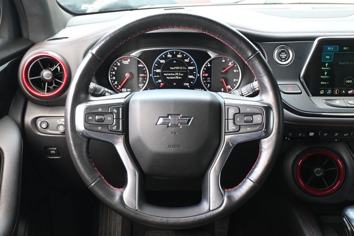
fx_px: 401
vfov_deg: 32.8
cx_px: 173
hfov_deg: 47.6
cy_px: 119
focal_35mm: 41
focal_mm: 26.5
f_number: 4.5
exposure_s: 1/125
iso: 2500
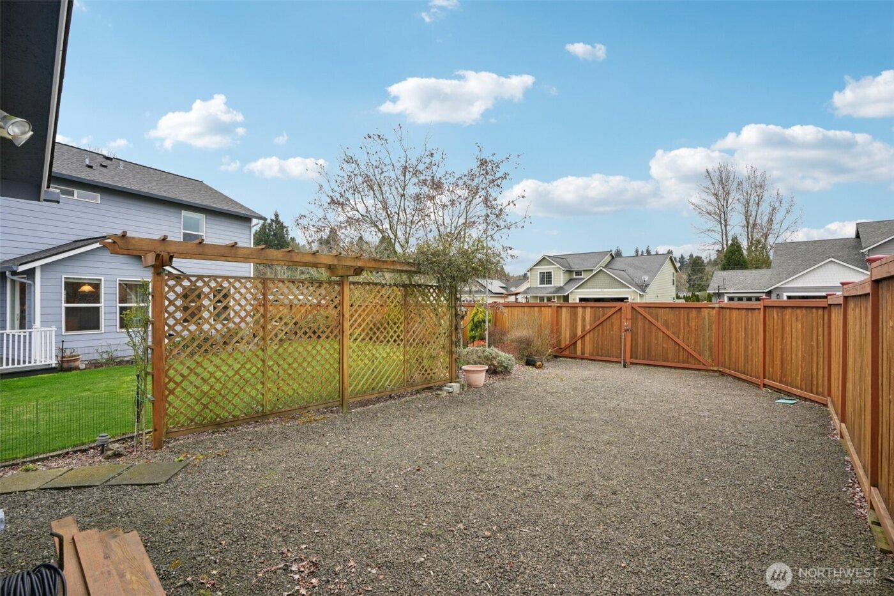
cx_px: 447
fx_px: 397
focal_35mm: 16
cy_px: 298
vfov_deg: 73.7
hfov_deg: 96.7
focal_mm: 16
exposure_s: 1/30
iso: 100
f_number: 11
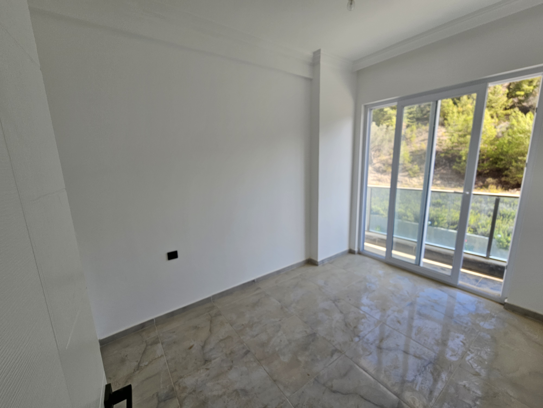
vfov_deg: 89.9
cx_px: 272
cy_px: 204
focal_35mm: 13
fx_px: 204
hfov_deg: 106.2
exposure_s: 1/282
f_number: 2.2
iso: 50
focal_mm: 2.2
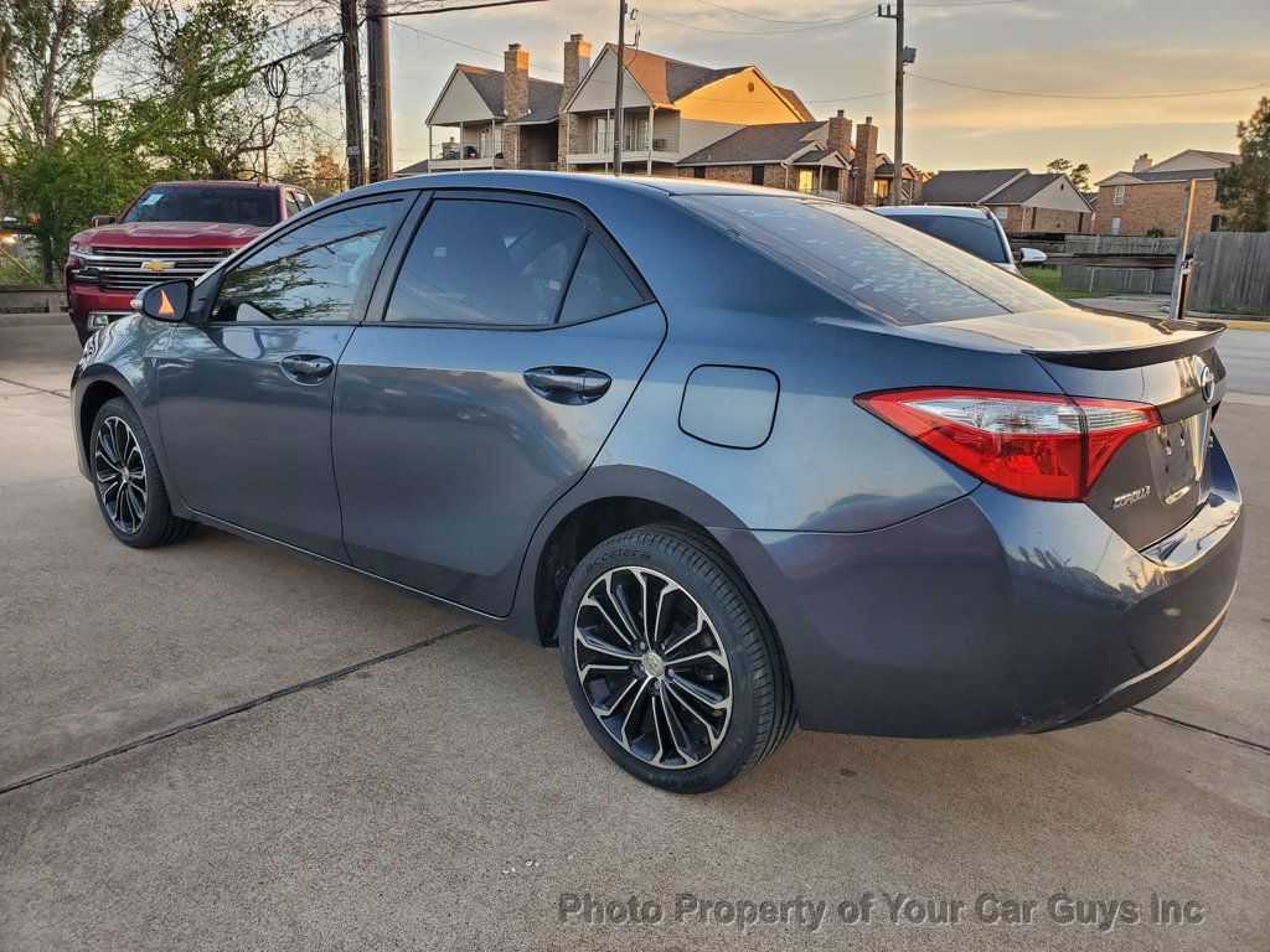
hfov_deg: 67.3
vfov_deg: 53.1
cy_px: 476
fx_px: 954
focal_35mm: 26
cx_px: 635
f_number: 2.4
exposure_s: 1/77
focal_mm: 4.3
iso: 50
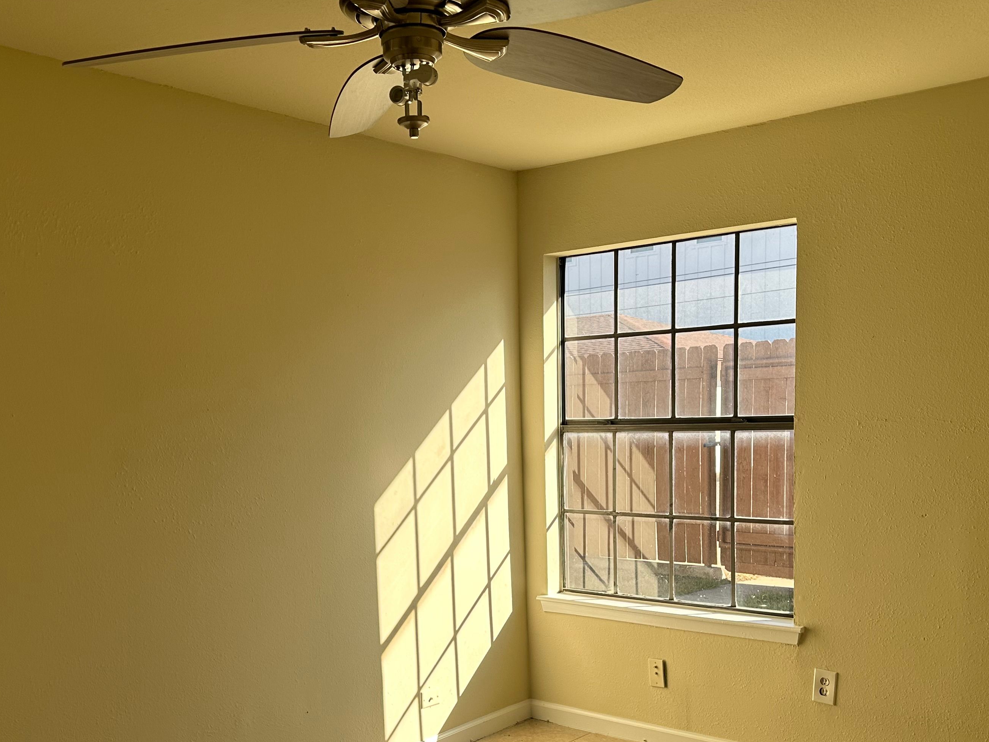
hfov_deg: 50.0
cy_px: 513
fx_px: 1057
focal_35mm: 37
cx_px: 430
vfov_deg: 38.1
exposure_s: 1/850
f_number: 1.78
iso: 80
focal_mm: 6.86
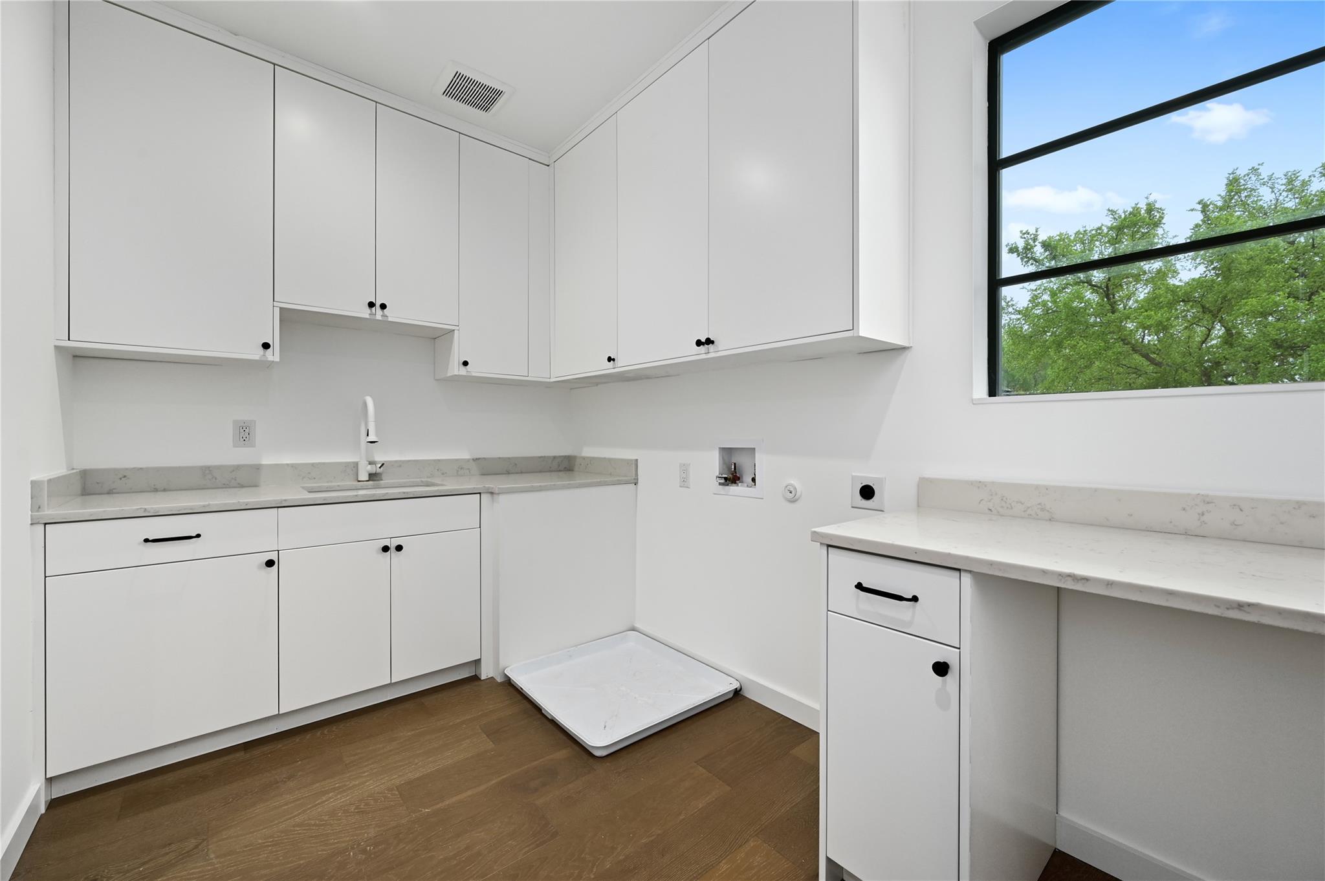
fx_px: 515
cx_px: 662
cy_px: 440
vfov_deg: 81.1
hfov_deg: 104.3
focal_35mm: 14
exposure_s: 1/15
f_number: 8
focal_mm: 14
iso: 800
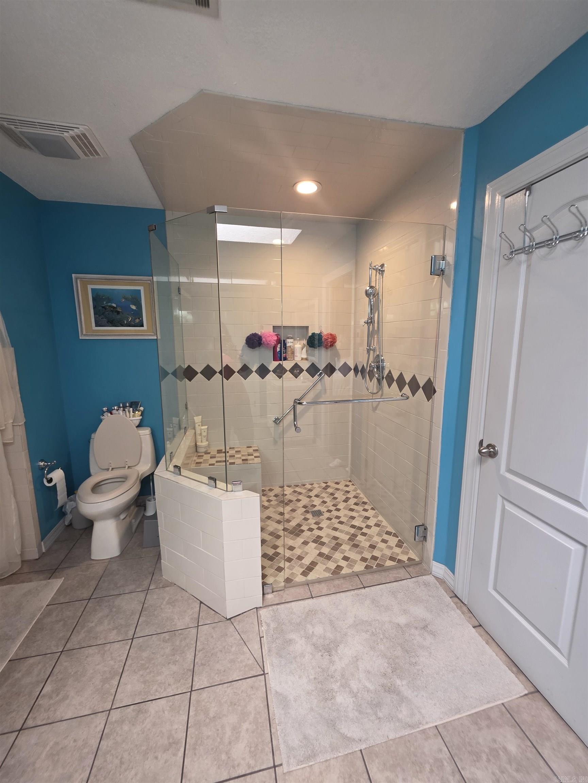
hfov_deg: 89.9
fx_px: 294
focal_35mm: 13
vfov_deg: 106.2
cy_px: 392
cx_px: 294
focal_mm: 2.2
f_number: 1.9
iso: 200
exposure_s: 1/60
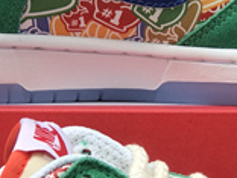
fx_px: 1855
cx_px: 167
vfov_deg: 5.5
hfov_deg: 7.3
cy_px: 119
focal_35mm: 271
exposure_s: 1/187
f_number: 2.8
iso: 20
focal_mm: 6.6
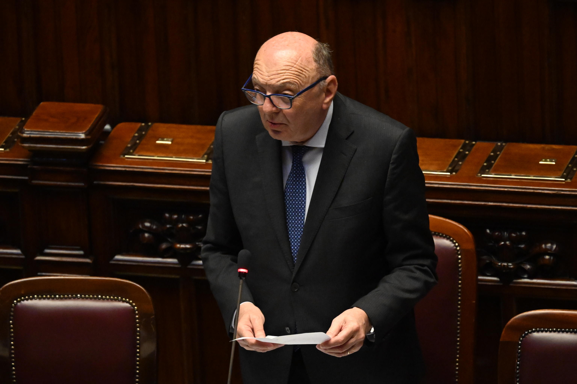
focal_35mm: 510
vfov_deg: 2.7
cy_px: 192
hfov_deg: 4.0
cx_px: 288
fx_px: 8174
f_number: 5.3
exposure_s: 1/200
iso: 6400
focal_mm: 340
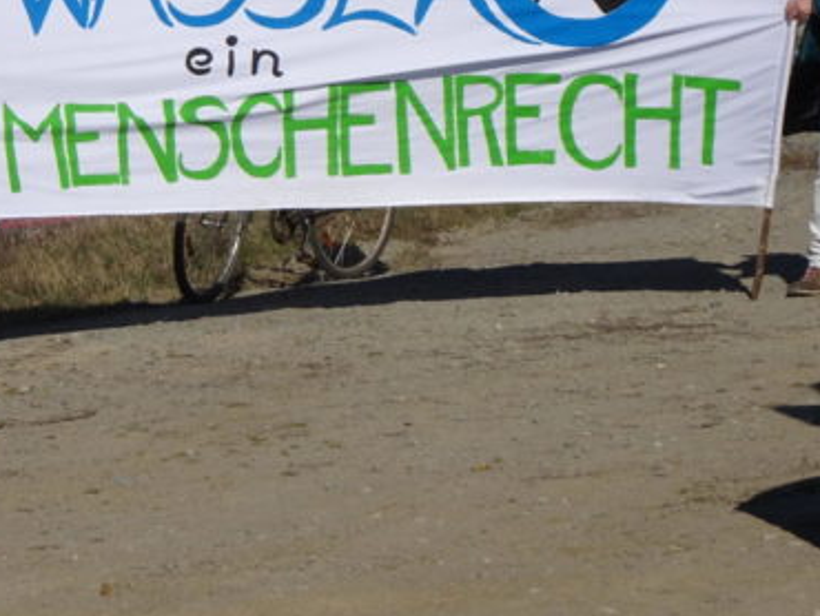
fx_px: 3674
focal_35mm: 155
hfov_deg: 12.7
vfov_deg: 9.5
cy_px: 6
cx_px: 206
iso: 80
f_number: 5
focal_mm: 12.01
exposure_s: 1/1250
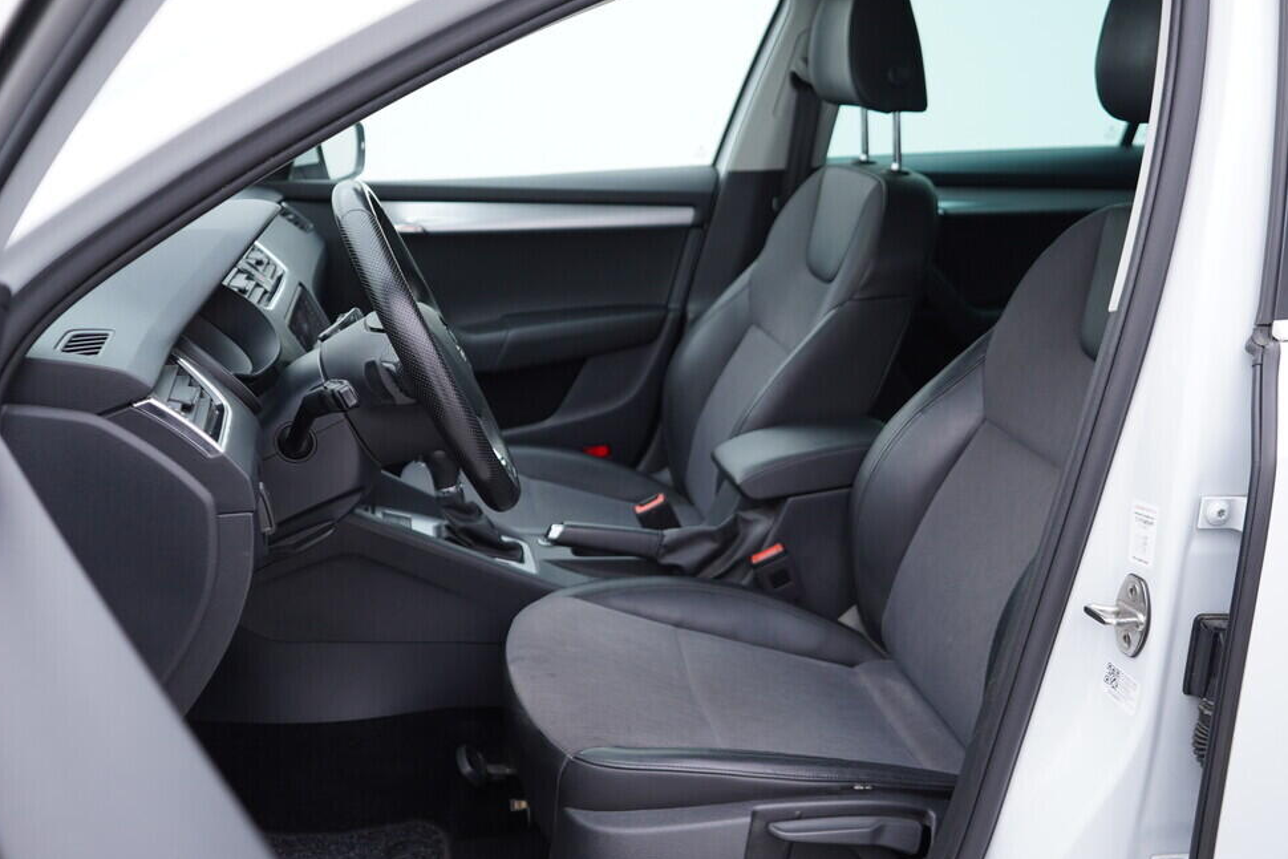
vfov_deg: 35.1
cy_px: 436
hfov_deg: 50.7
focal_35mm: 38
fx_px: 1360
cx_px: 668
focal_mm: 24
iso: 125
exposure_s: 1/40
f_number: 2.8
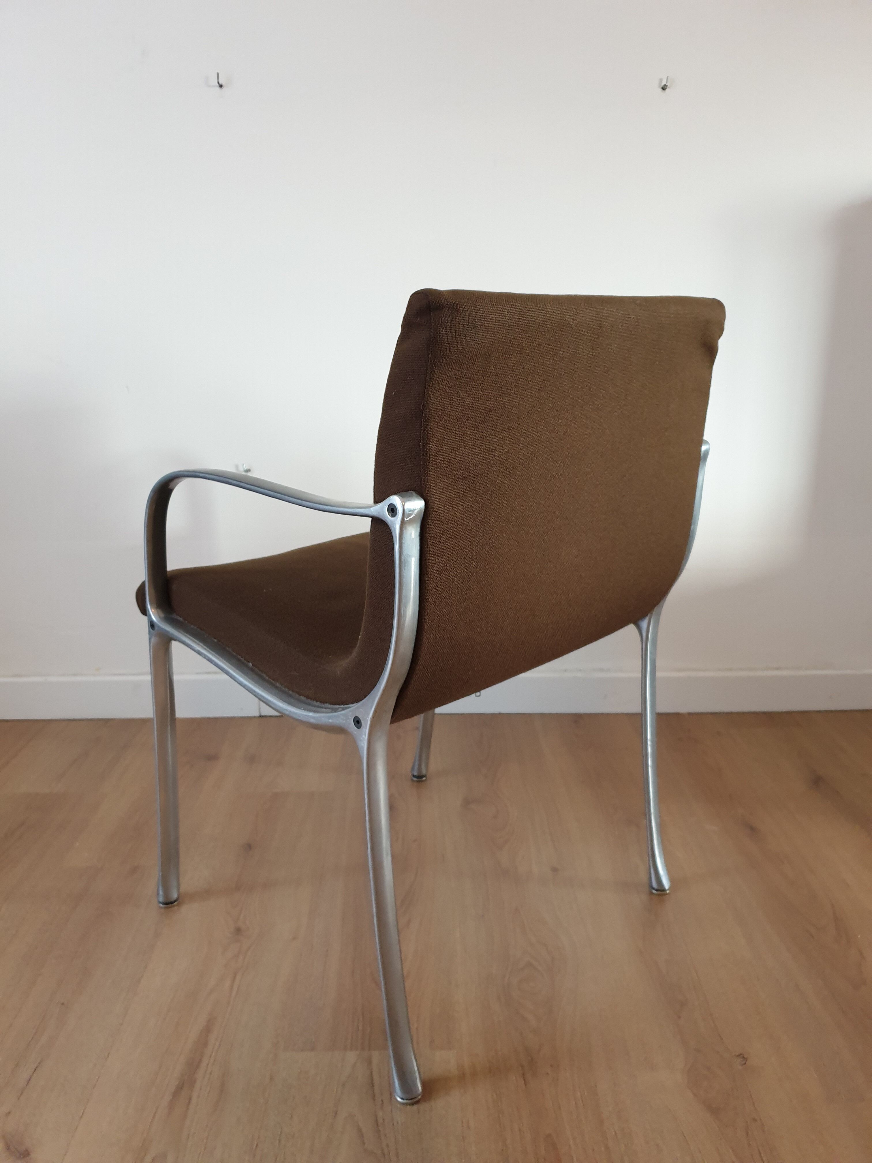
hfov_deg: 53.1
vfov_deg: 67.3
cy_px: 582
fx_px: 873
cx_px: 436
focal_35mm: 26
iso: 250
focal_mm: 4.3
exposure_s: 1/50
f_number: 1.5
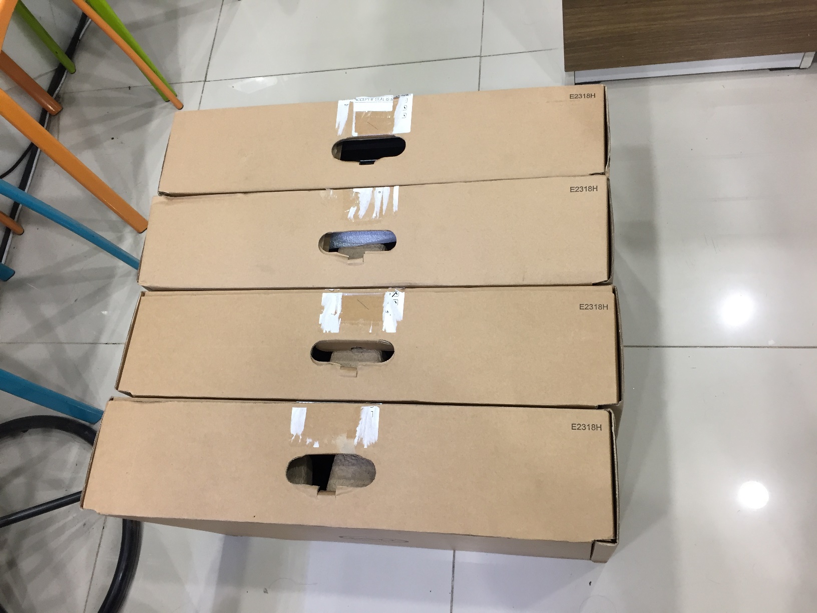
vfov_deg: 48.2
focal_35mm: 29
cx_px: 408
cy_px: 306
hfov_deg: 61.7
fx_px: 684
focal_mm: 4.15
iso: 100
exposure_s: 1/33
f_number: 2.2
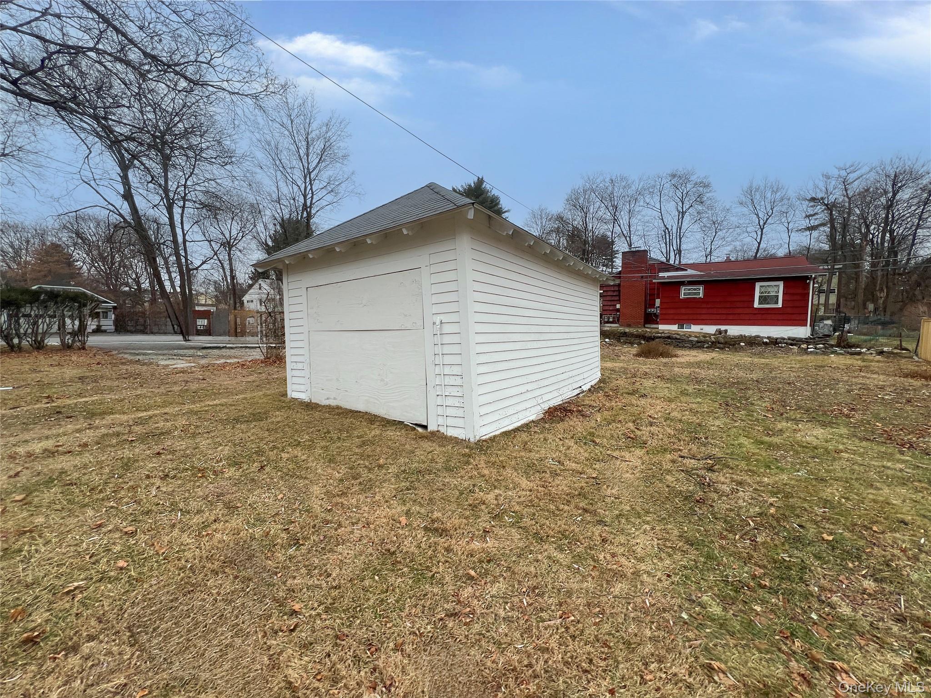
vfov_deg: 89.9
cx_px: 466
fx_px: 350
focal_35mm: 13
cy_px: 349
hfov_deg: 106.2
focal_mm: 1.57
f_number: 1.8
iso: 32
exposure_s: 1/231
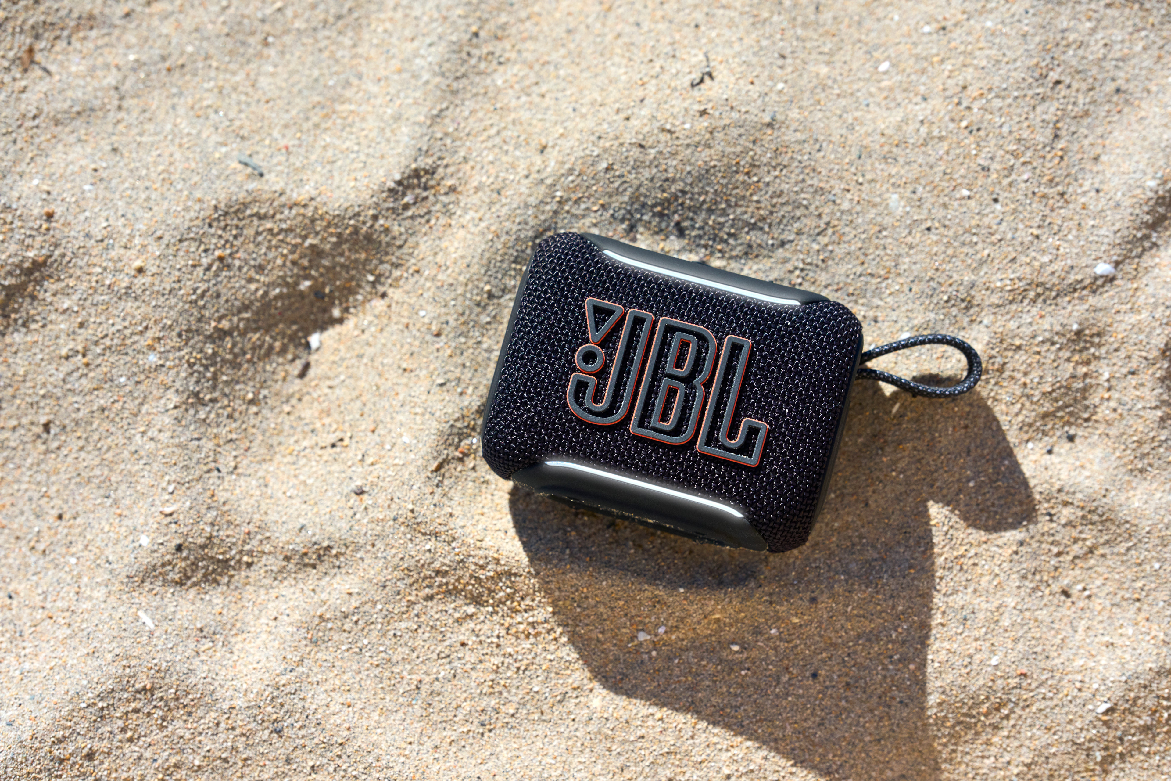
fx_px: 3903
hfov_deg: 17.1
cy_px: 390
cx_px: 586
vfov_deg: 11.4
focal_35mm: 120
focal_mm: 120
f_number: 4
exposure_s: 1/250
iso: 800
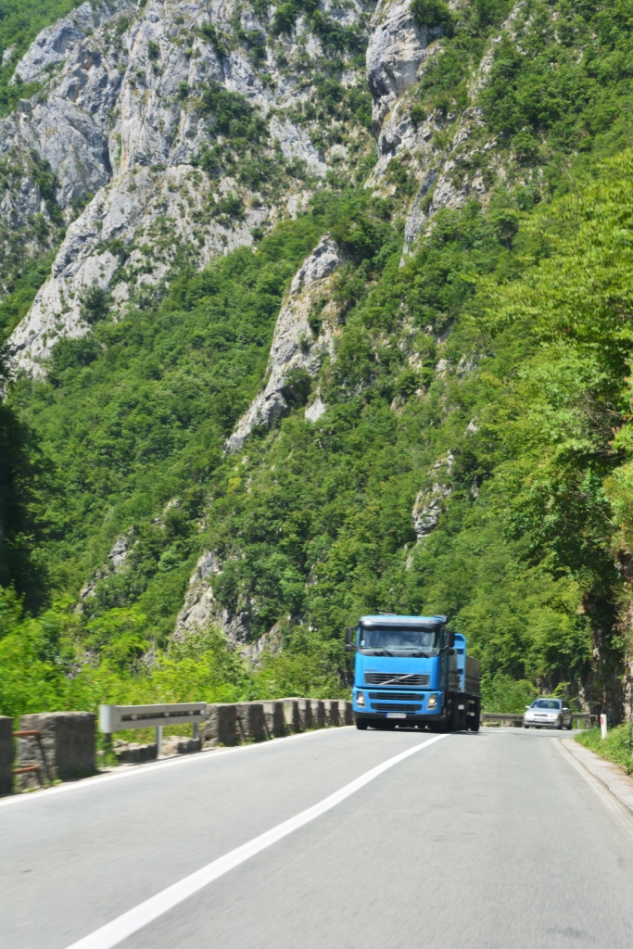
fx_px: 2056
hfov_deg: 17.5
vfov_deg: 26.0
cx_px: 316
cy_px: 474
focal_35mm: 78
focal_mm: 52
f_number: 11
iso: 200
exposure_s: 1/80
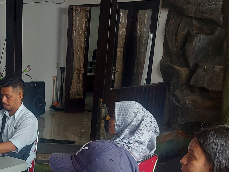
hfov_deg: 31.1
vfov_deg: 23.6
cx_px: 21
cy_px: 179
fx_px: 390
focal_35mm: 59
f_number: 1.8
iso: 40
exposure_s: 1/50
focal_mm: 5.23
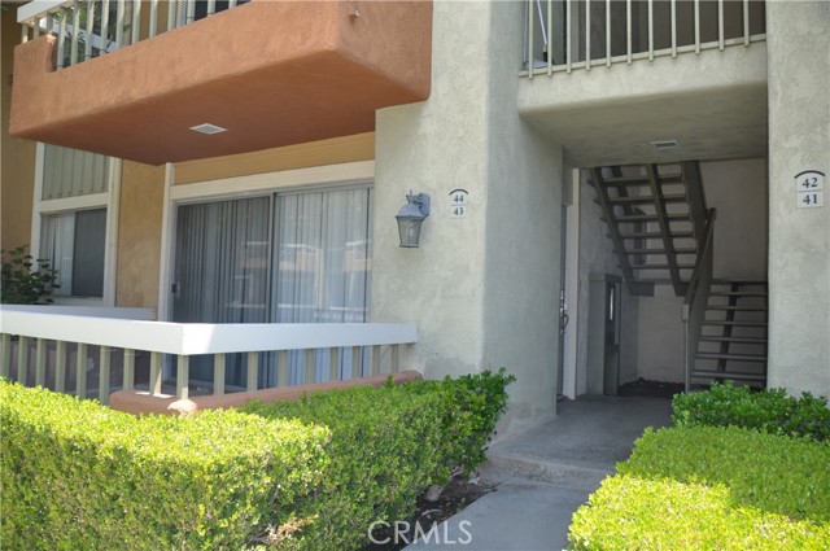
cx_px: 415
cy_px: 276
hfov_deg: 67.4
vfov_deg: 47.8
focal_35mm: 27
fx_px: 622
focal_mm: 18
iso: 200
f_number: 6.3
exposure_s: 1/200
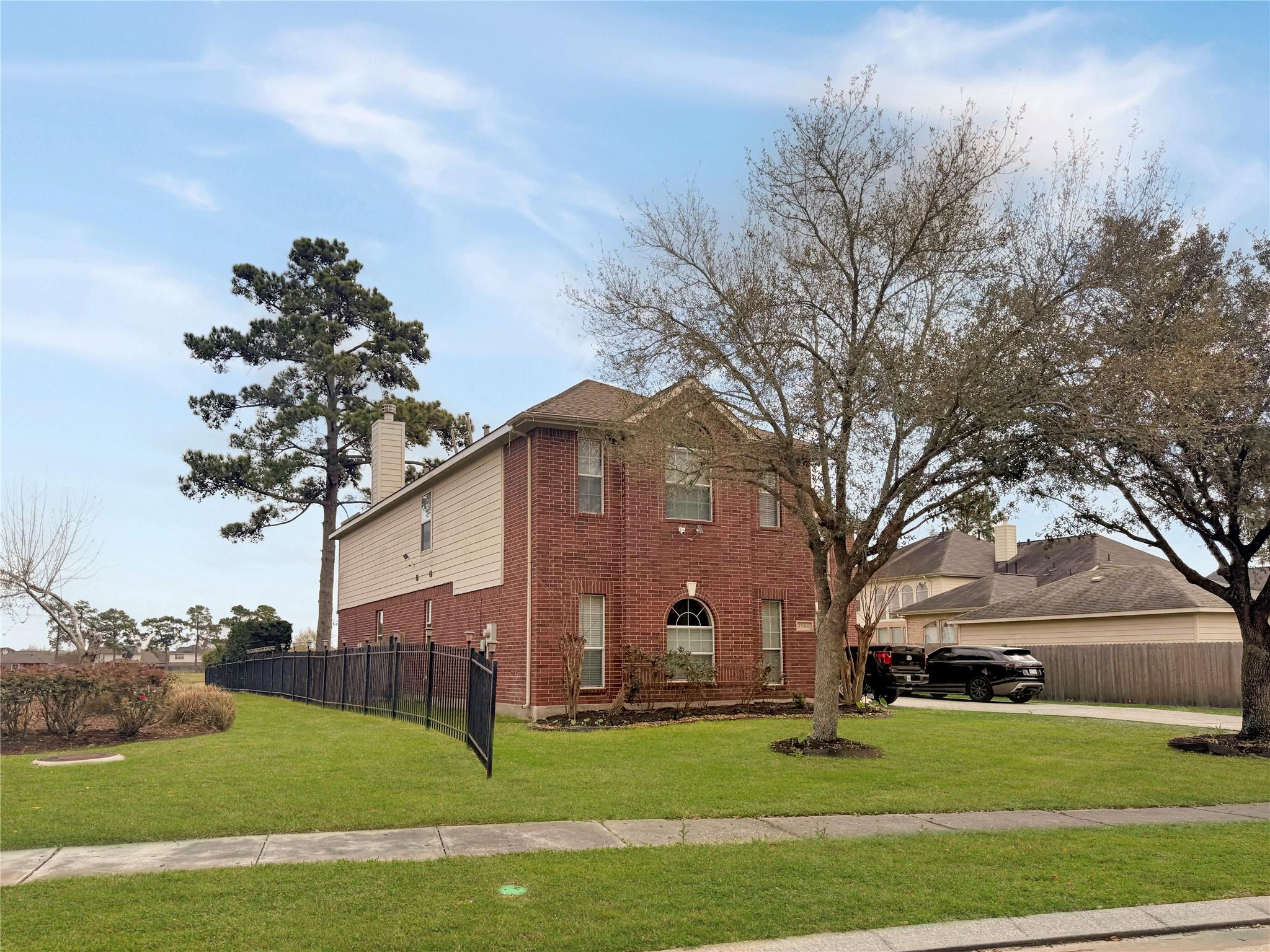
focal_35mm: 24
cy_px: 476
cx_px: 635
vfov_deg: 56.8
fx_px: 881
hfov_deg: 71.6
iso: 80
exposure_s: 1/7353
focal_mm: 6.76
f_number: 1.78
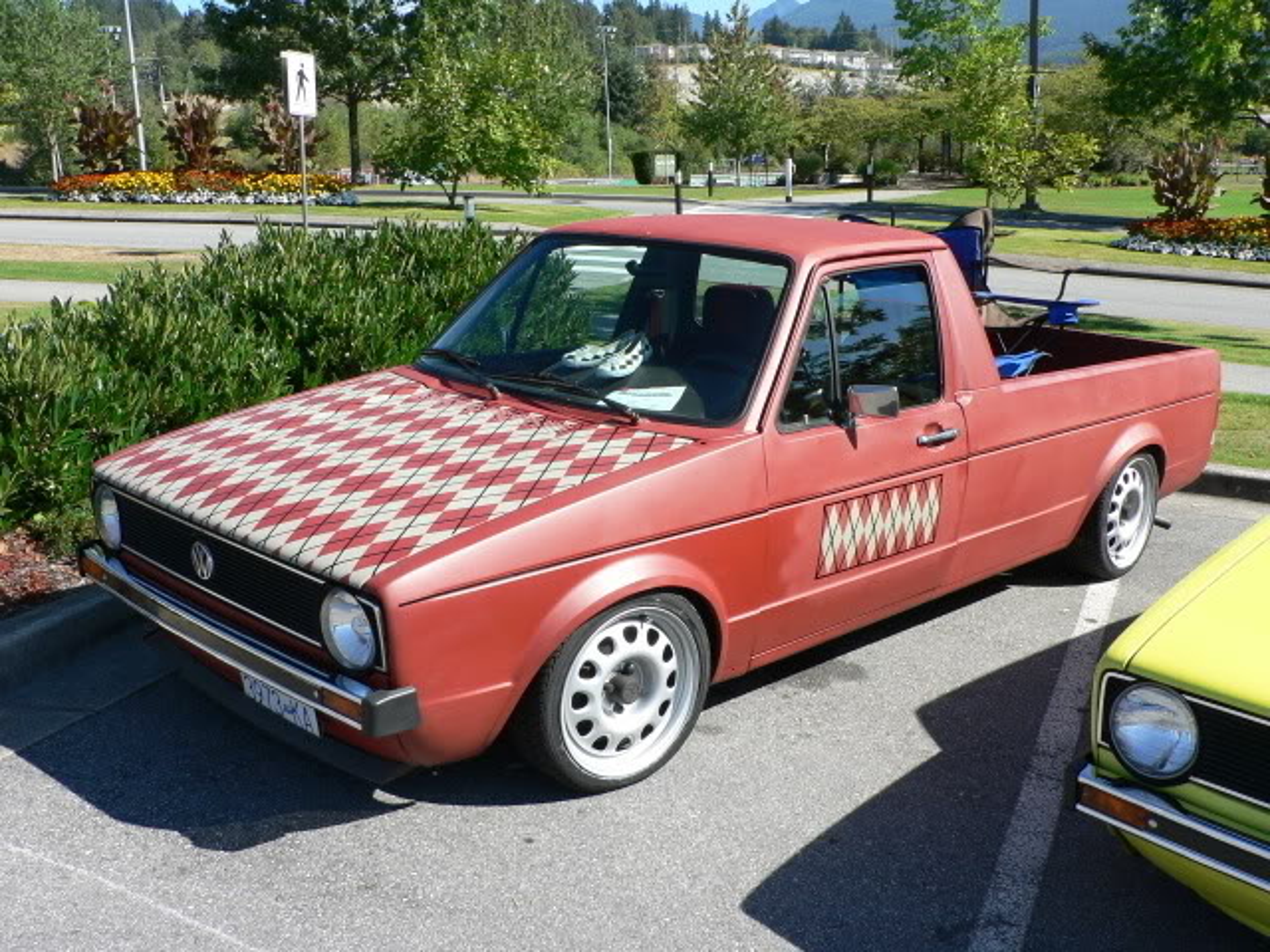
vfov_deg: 39.7
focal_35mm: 36
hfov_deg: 51.4
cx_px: 635
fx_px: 1321
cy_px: 476
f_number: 4
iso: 80
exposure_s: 1/320
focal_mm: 6
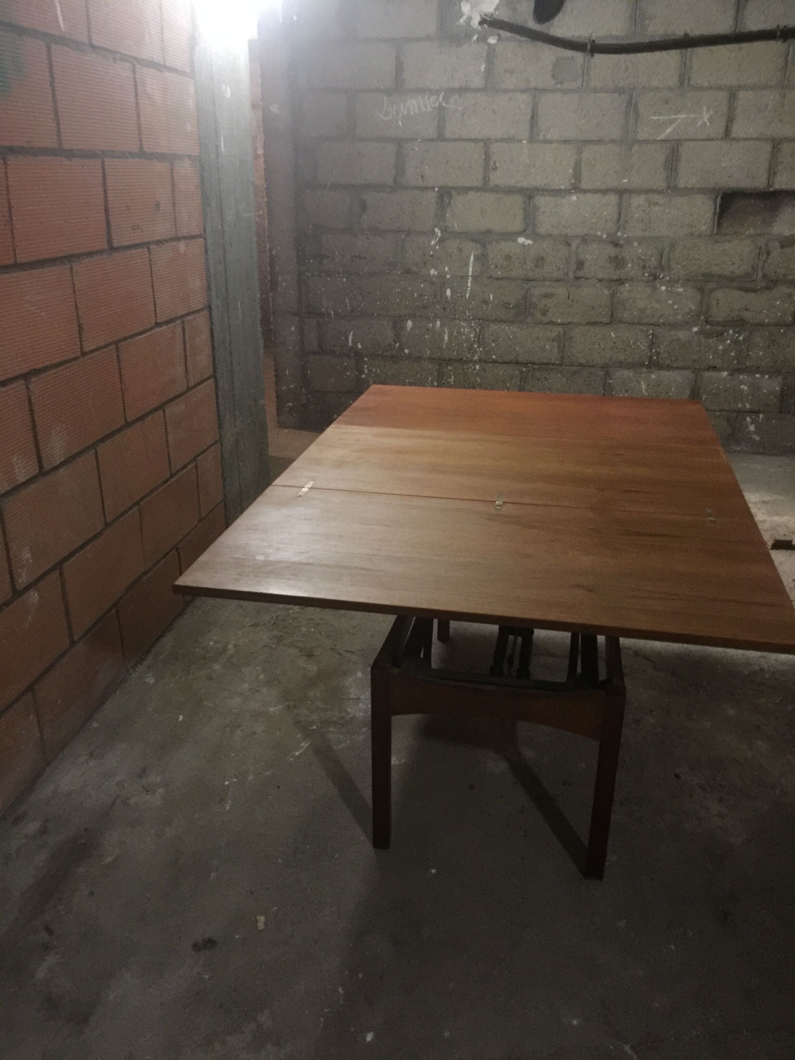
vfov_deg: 61.7
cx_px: 398
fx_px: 888
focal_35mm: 29
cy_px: 530
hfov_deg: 48.2
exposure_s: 1/8
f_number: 2.2
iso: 200
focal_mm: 4.15
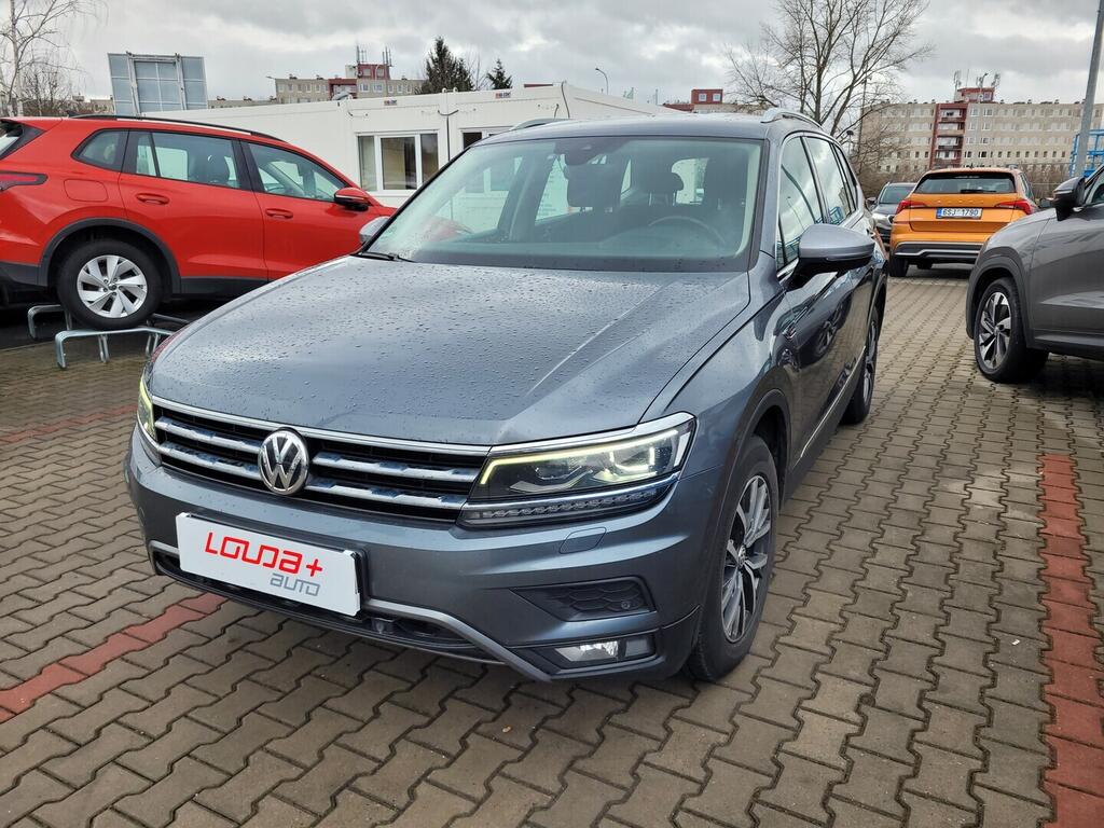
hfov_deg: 67.3
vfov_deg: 53.1
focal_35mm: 26
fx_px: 829
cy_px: 414
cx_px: 552
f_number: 1.8
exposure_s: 1/328
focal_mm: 5.4
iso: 40
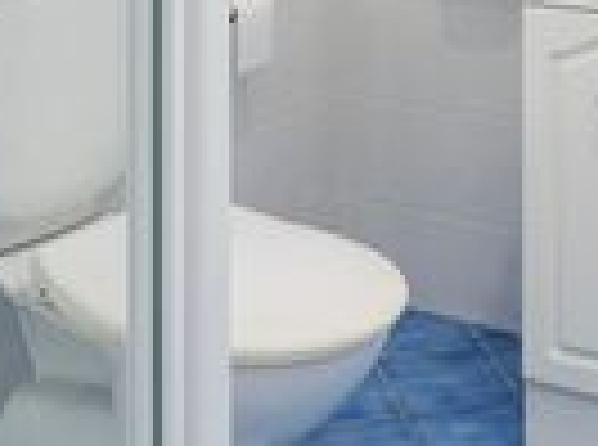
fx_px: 1345
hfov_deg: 24.9
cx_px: 414
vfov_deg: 16.8
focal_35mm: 78
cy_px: -246
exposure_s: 1/15
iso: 250
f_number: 8
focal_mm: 22.9
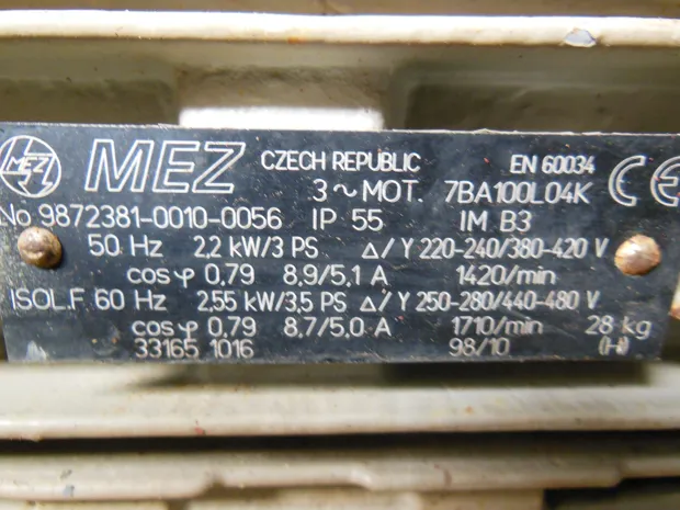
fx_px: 491
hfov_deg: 69.4
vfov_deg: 54.9
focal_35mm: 25
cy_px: 255
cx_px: 340
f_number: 3.5
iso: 500
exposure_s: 1/8
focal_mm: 4.5
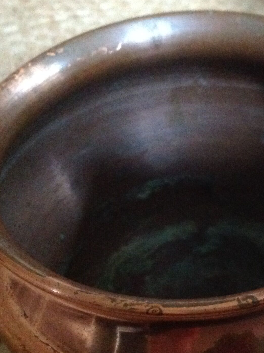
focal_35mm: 65
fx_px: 661
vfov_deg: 29.7
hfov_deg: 22.0
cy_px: 219
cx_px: 243
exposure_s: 1/15
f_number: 2.4
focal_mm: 4.28
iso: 800
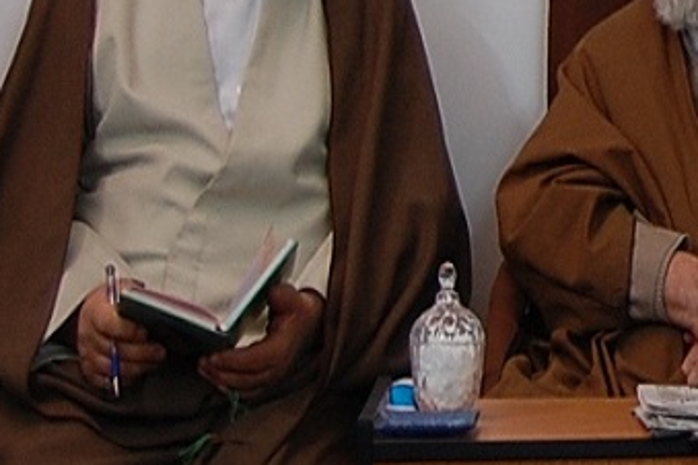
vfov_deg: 10.8
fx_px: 2443
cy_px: 12
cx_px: 700
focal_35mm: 126
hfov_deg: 15.9
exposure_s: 1/40
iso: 400
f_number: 4.8
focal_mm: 38
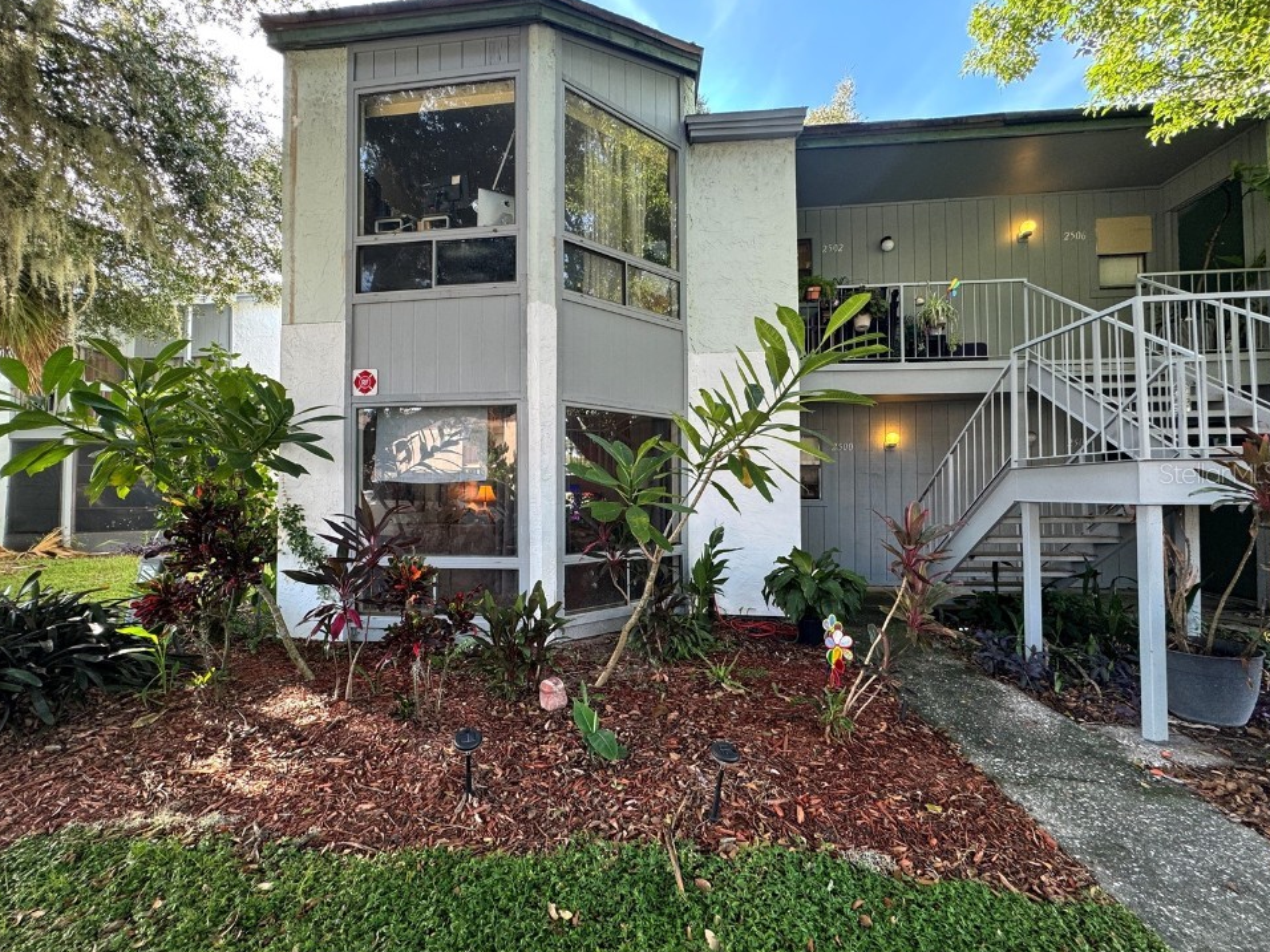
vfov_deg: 81.7
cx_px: 604
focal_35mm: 15
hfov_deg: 98.1
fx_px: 550
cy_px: 473
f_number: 2.2
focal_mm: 2.22
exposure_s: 1/99
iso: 80
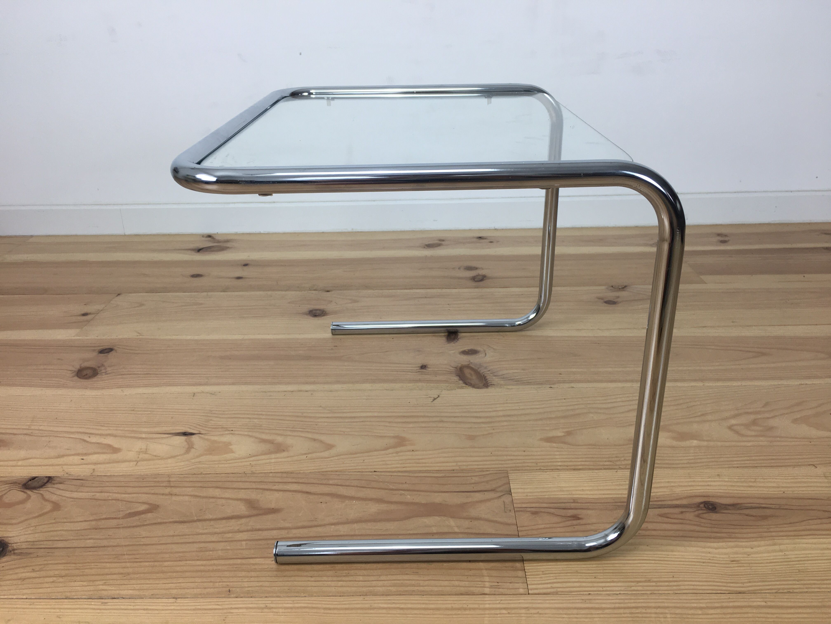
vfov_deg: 48.2
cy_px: 312
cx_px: 416
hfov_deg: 61.7
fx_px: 696
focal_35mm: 29
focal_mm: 4.15
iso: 32
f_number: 2.2
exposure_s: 1/50
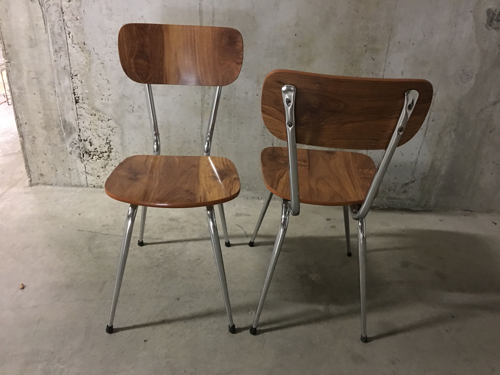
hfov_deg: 61.7
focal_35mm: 29
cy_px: 188
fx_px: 419
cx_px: 250
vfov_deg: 48.2
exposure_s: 1/4
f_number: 2.2
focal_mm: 4.15
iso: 100
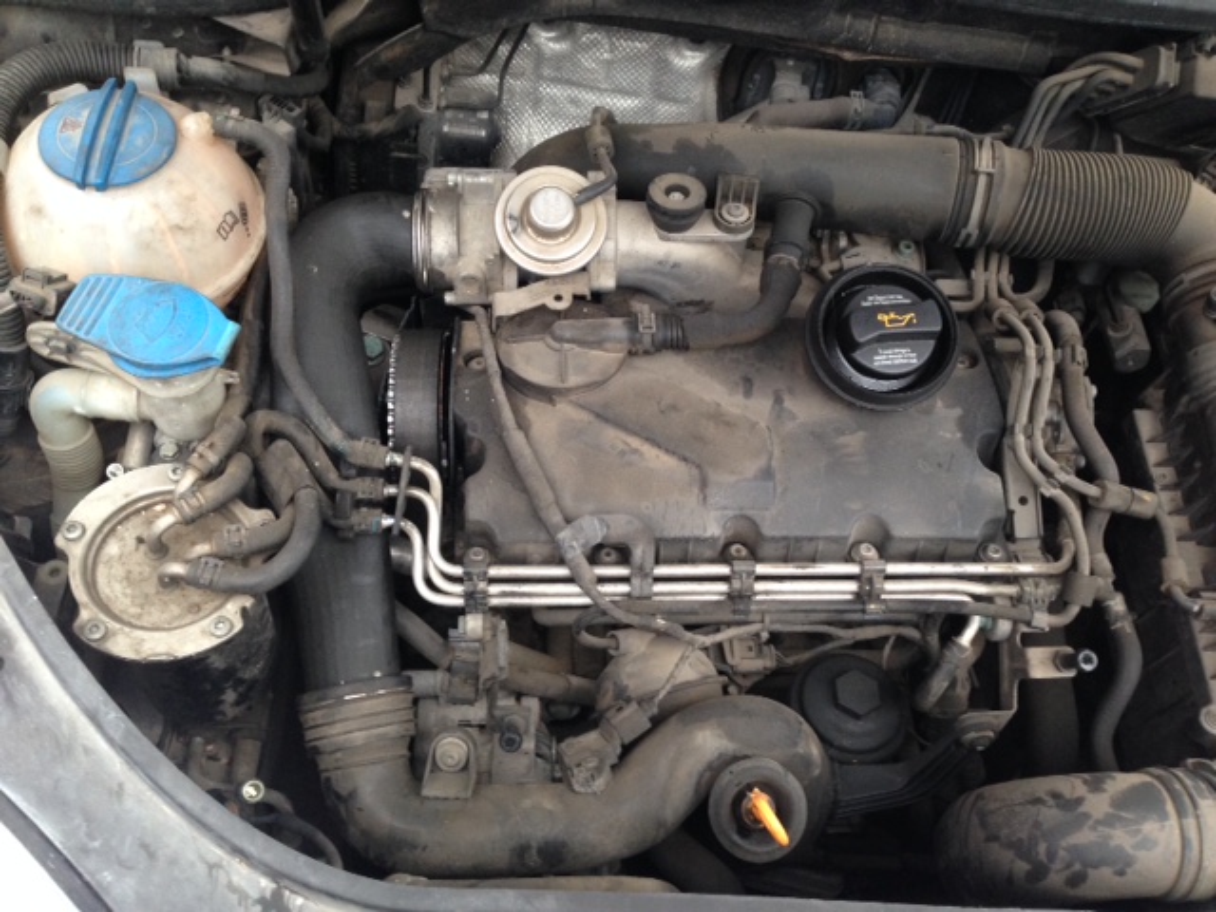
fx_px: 1159
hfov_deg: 55.4
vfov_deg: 42.9
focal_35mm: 33
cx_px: 608
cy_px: 456
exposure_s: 1/20
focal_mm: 4.12
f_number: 2.4
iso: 125
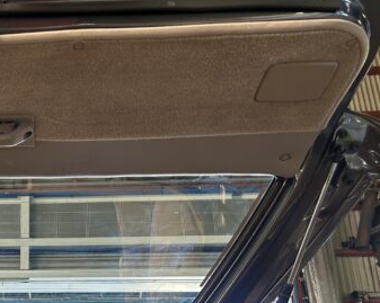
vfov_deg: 27.9
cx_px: 8
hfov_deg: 33.3
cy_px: 280
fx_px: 584
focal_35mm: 52
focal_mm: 5.7
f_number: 1.5
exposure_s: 1/120
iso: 100
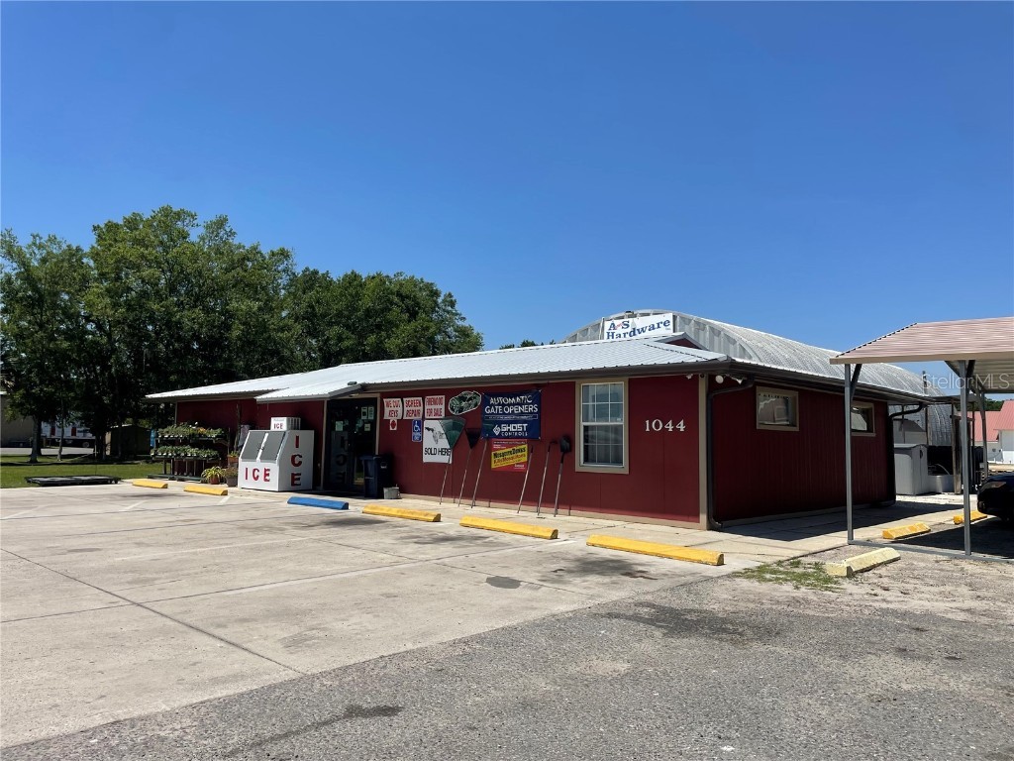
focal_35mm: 26
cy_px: 380
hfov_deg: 67.3
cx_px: 507
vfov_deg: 53.1
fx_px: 762
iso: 32
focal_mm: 4.2
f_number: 1.6
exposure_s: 1/5051
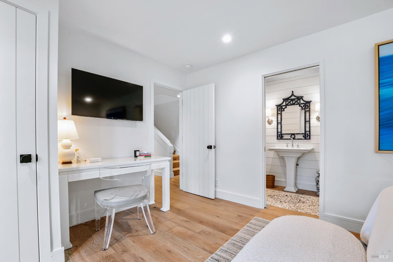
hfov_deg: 100.4
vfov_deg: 77.3
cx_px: 196
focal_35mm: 15
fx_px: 164
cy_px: 131
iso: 320
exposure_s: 1
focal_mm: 10
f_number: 9
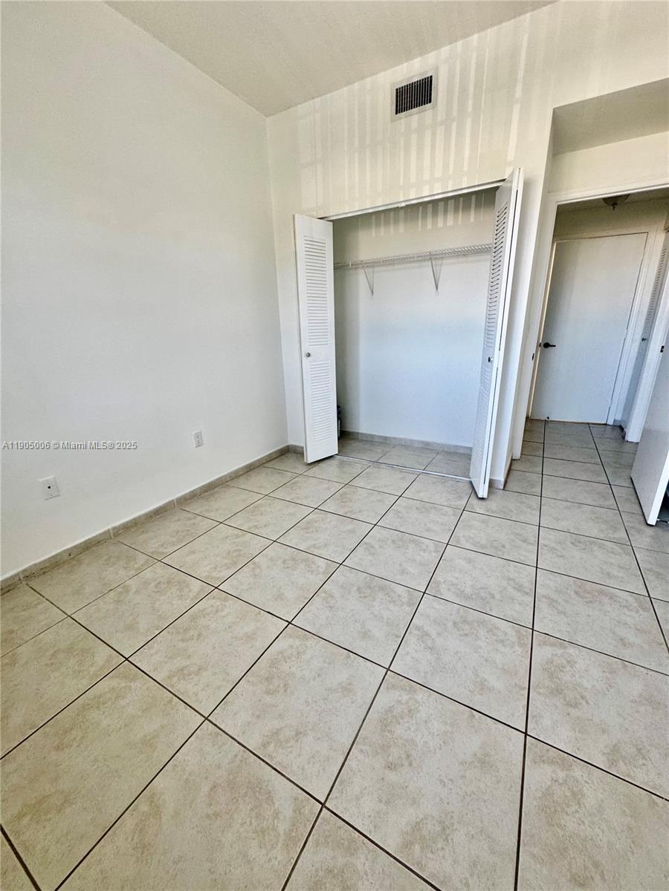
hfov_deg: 85.7
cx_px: 334
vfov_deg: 102.1
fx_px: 361
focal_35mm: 14
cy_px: 446
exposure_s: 1/120
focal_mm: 2.22
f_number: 2.2
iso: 160
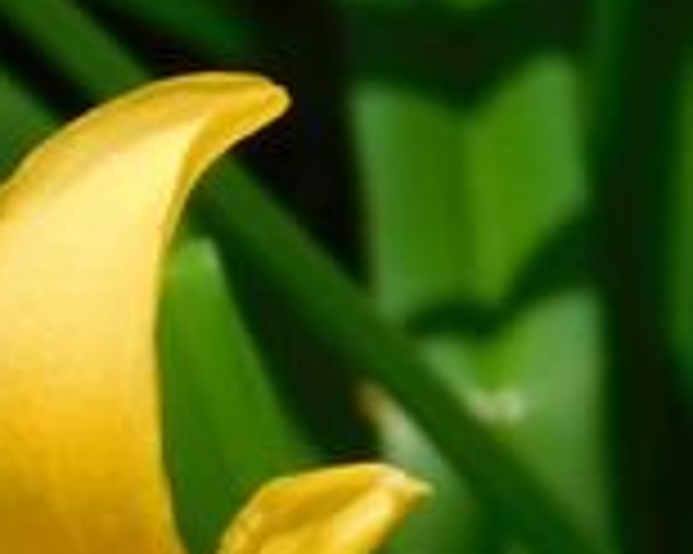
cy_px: 1072
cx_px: 117
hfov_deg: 1.4
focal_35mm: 1348
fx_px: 27630
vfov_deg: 1.1
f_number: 5.7
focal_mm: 47.2
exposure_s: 1/640
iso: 125
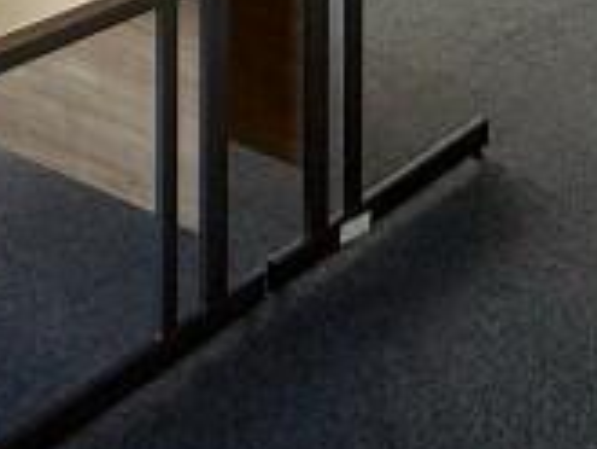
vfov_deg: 14.0
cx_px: 297
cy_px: -485
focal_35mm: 87
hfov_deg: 22.5
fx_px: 1502
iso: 64
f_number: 2.2
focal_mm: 2.22
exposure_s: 1/120
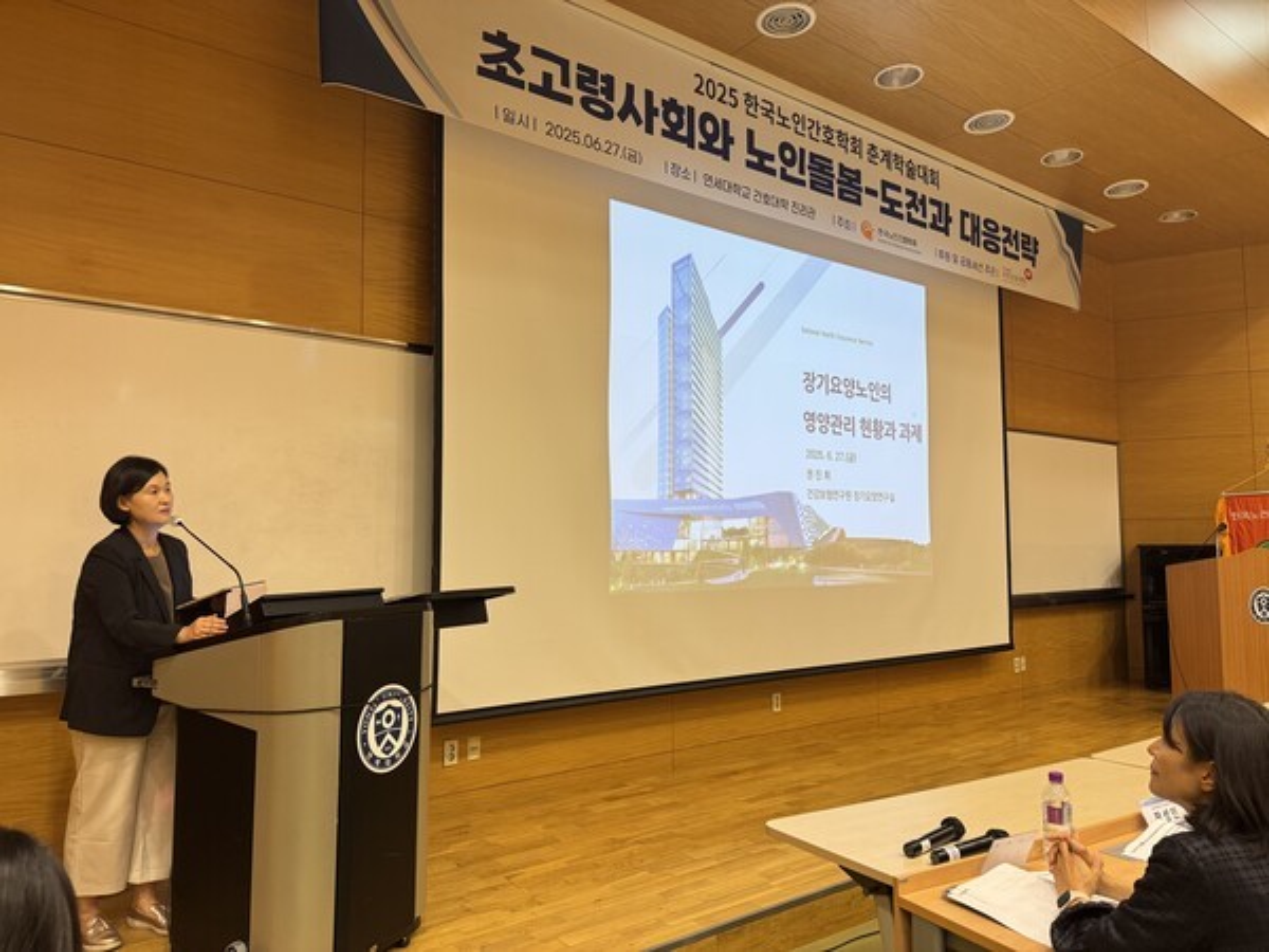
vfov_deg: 56.8
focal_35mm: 24
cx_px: 634
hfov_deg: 71.6
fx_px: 880
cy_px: 476
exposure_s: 1/120
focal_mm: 6.76
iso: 160
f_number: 1.78
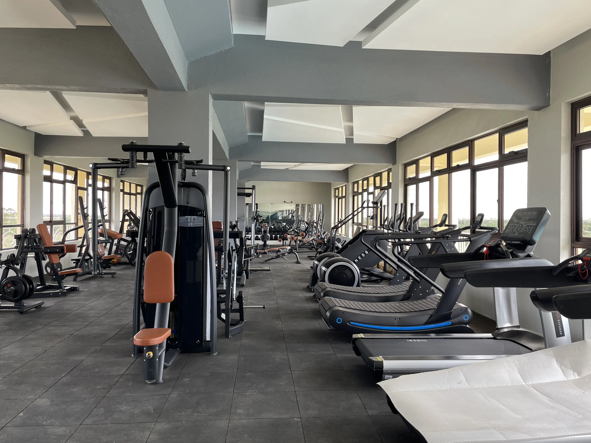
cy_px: 226
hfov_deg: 65.3
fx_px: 461
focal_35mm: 27
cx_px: 302
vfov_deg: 51.3
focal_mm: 4.2
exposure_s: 1/121
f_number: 1.6
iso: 50
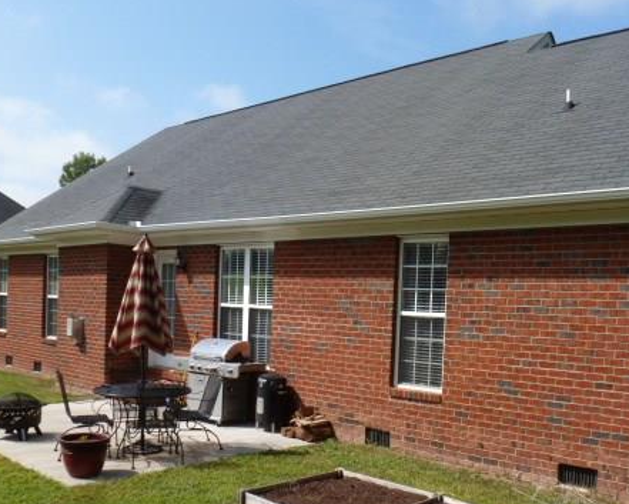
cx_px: 369
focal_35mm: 34
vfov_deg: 42.8
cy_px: 336
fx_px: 633
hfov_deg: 52.6
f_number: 4.5
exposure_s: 1/500
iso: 100
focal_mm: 4.3
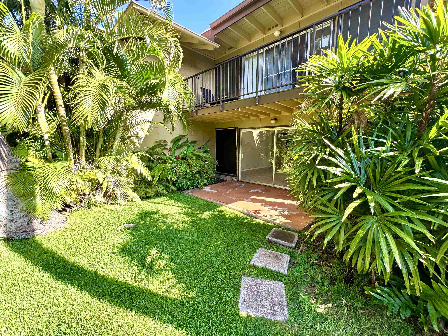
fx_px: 181
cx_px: 224
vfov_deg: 85.7
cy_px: 168
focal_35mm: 14
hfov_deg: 102.1
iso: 40
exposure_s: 1/116
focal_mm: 2.22
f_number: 2.2
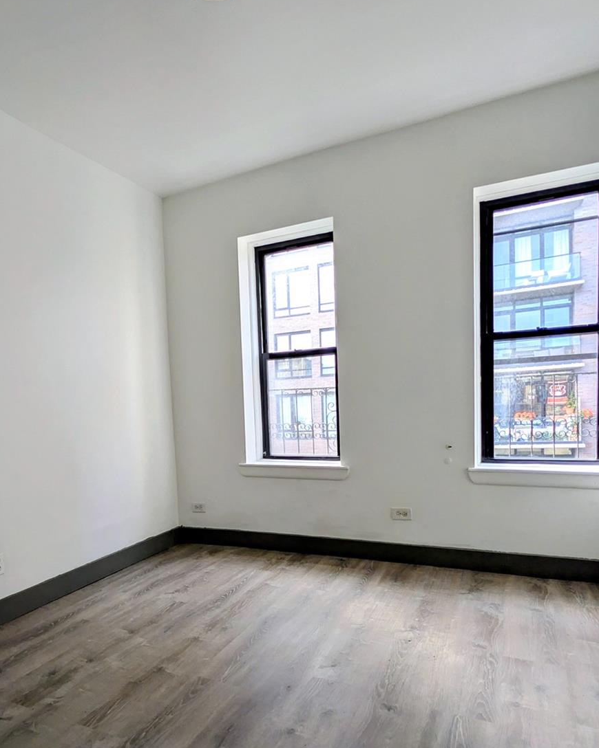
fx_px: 488
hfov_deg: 61.1
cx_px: 183
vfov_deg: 74.4
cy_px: 441
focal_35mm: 22
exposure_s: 1/145
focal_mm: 2.02
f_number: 1.7
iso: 69
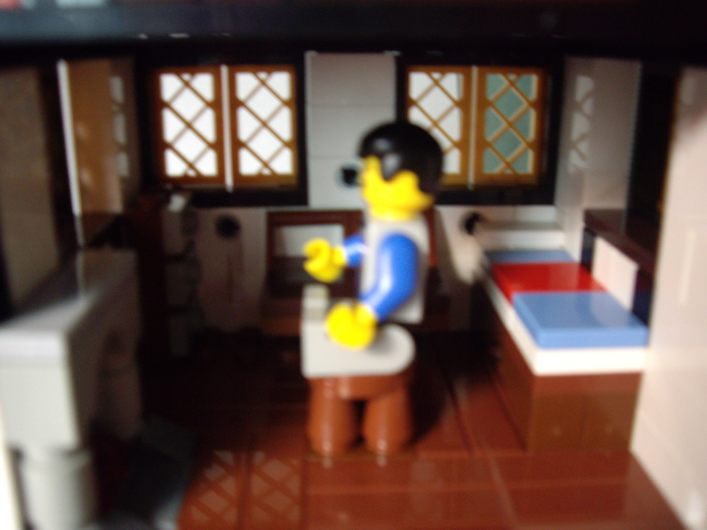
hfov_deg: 49.0
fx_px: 776
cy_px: 265
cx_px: 354
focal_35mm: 38
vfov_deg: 37.7
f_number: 2.7
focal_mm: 6.2
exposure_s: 1/25
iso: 200
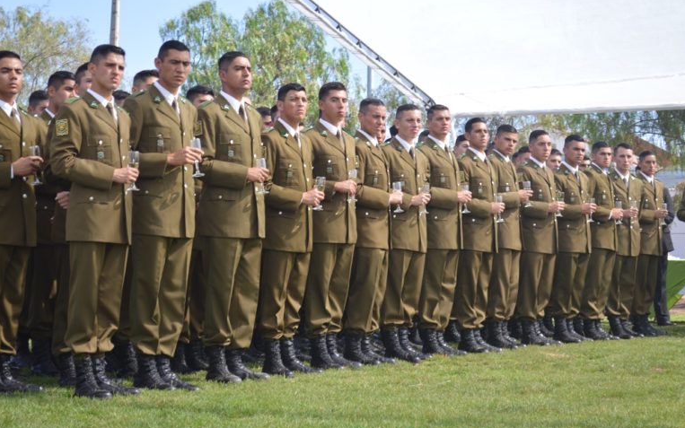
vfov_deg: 15.5
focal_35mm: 85
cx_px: 343
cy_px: 224
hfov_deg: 24.5
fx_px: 1578
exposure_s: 1/160
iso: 100
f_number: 5.6
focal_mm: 55
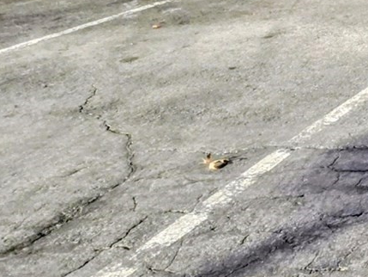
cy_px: -40
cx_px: 709
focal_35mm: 62
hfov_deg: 19.7
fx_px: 659
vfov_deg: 22.2
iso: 80
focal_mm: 2.2
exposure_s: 1/2000
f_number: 2.2
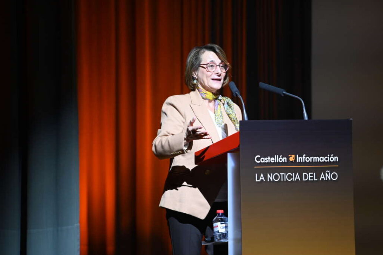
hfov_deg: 9.7
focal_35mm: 211
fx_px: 2245
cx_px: 191
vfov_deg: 6.5
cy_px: 127
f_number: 4
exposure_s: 1/800
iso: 3200
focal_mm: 210
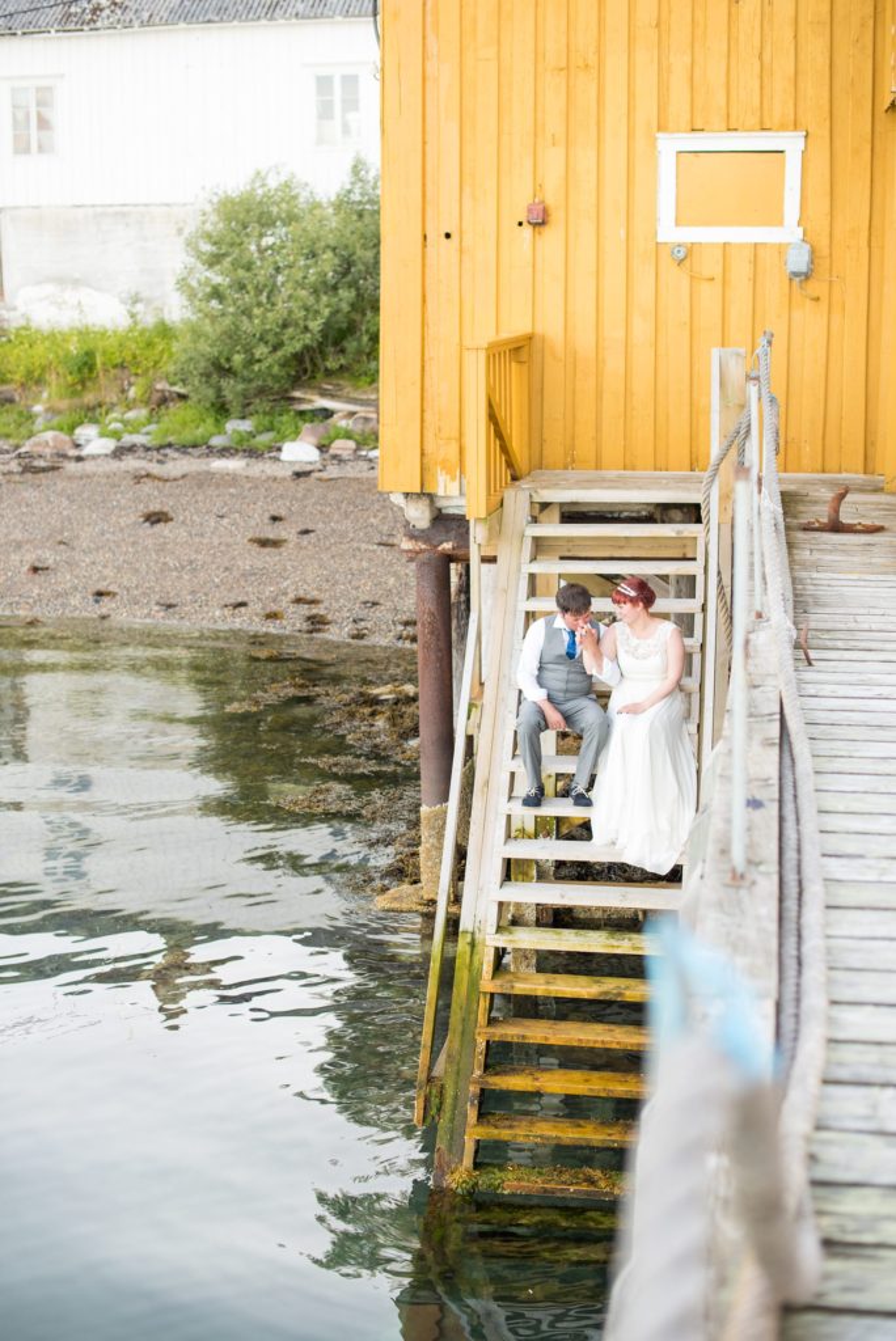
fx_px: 1864
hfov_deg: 27.0
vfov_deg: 39.6
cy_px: 670
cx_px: 448
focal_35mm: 50
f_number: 2.5
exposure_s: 1/250
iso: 100
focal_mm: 50
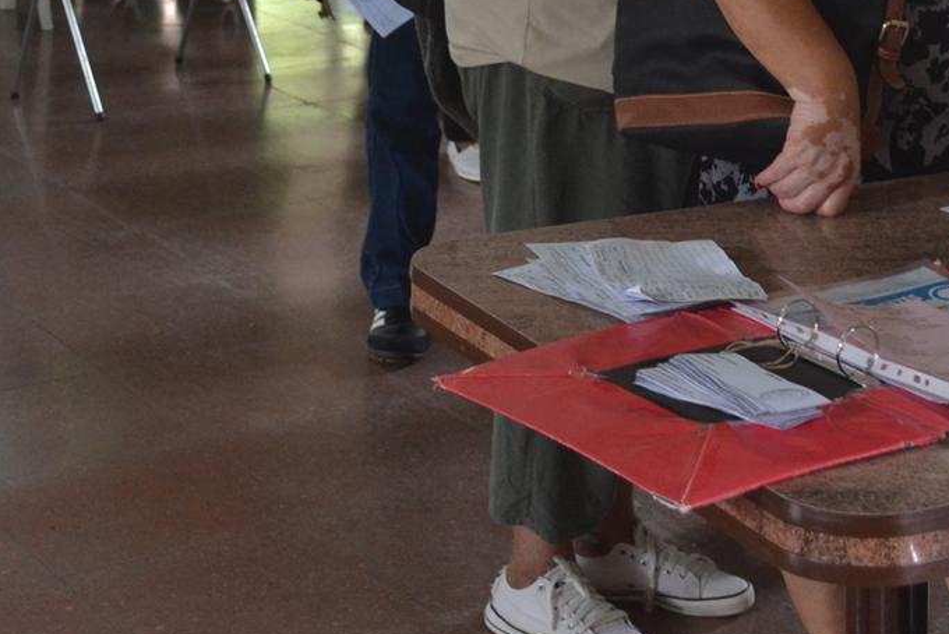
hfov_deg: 20.4
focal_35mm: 100
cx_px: 571
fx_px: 2637
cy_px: 67
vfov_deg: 13.6
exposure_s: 1/15
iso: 900
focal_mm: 28
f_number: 4.5
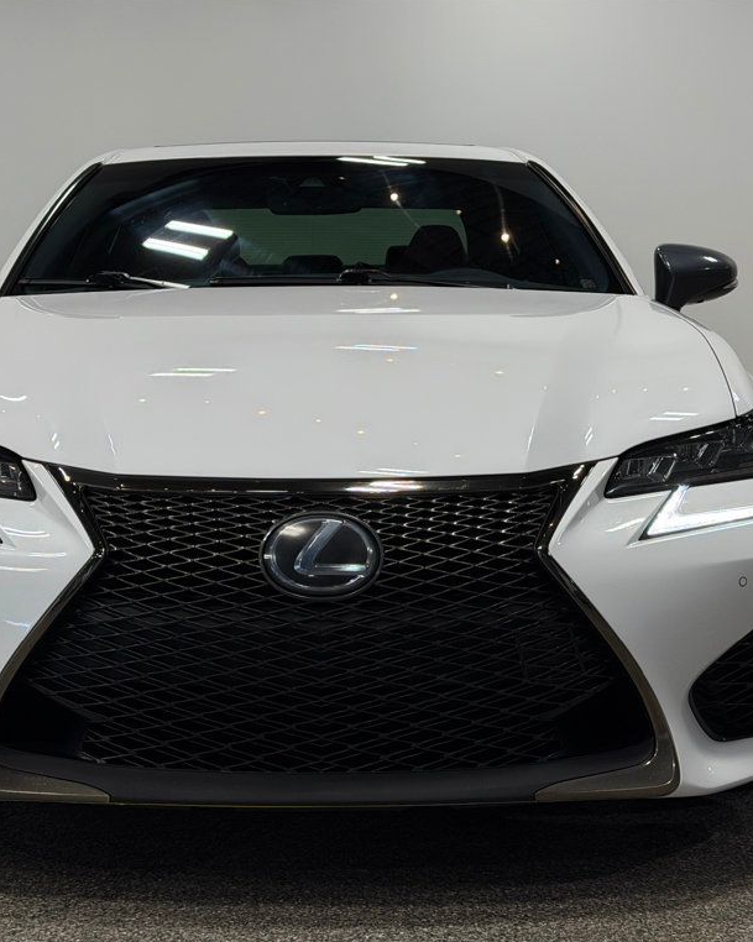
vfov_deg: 30.0
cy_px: 472
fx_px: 1756
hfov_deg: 24.2
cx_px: 312
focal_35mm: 63
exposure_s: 1/663
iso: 80
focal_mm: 6.76
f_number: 1.78
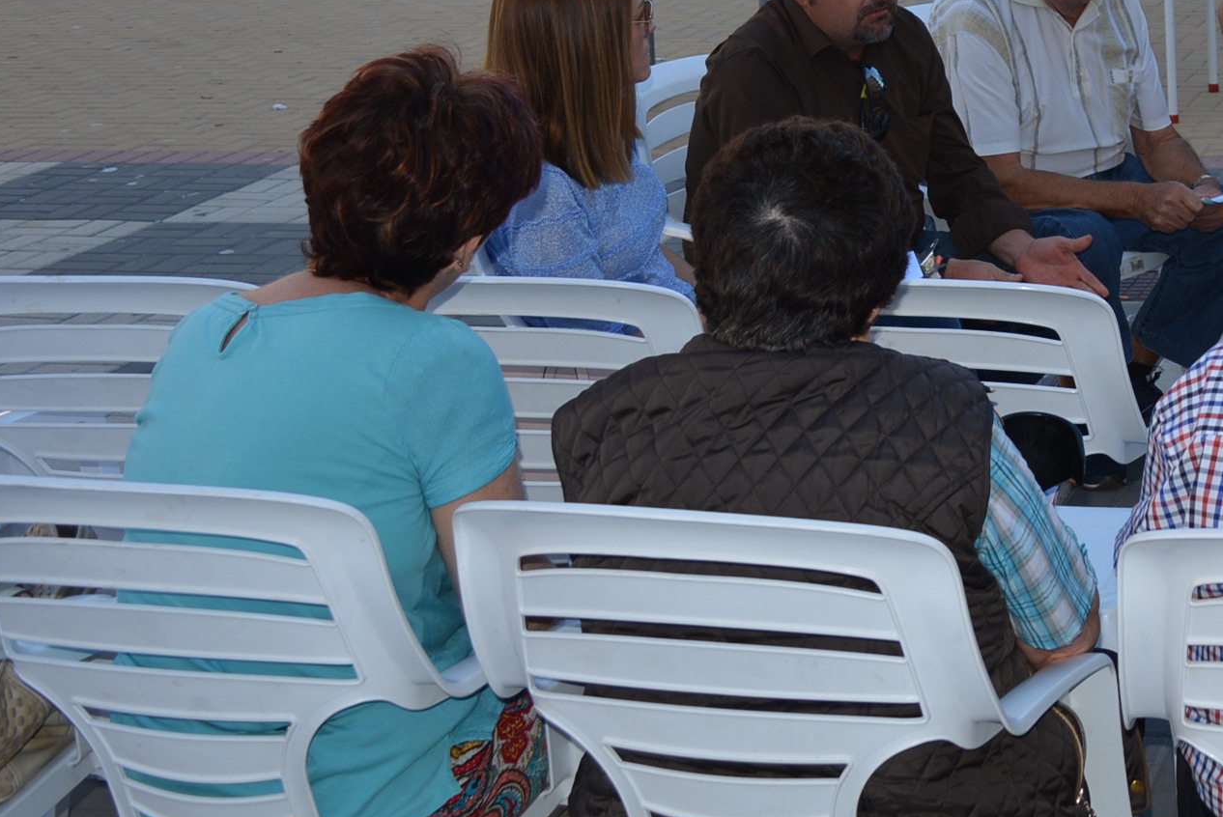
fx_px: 2652
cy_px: 61
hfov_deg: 24.0
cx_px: 1408
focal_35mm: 78
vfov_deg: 17.2
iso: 100
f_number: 5
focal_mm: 22
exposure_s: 1/200
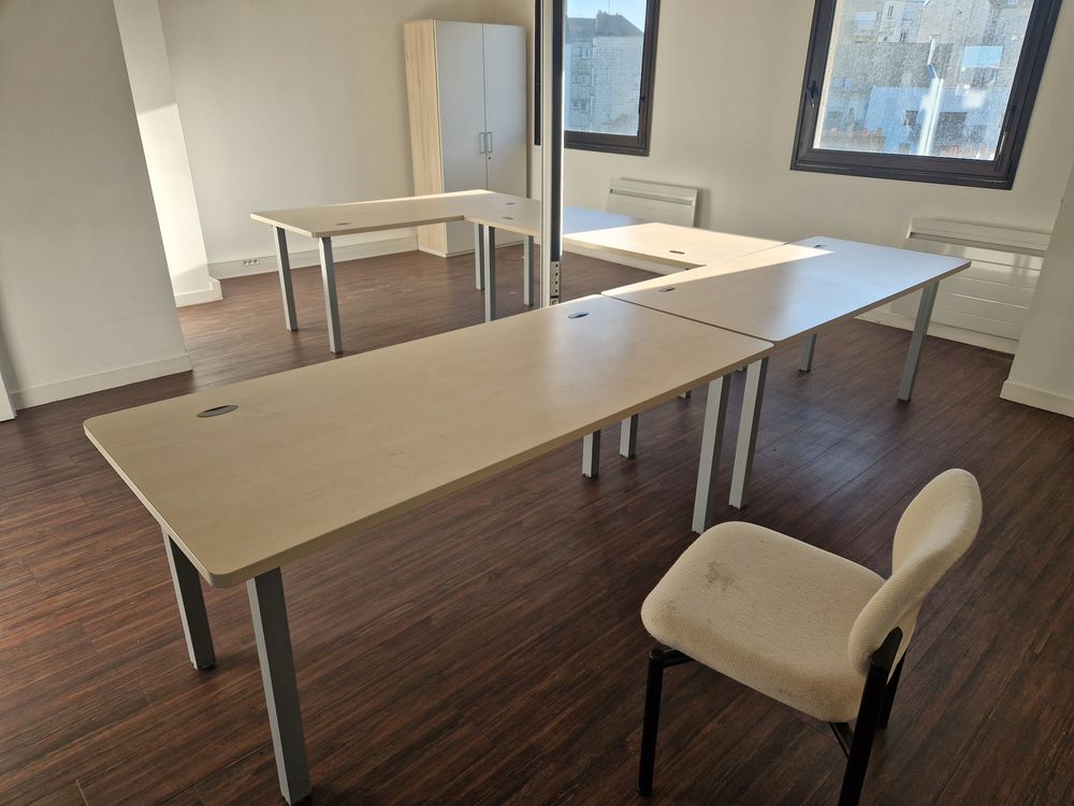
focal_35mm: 23
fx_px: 714
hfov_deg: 73.9
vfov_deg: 58.9
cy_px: 403
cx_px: 537
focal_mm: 5.4
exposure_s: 1/180
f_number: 1.8
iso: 50
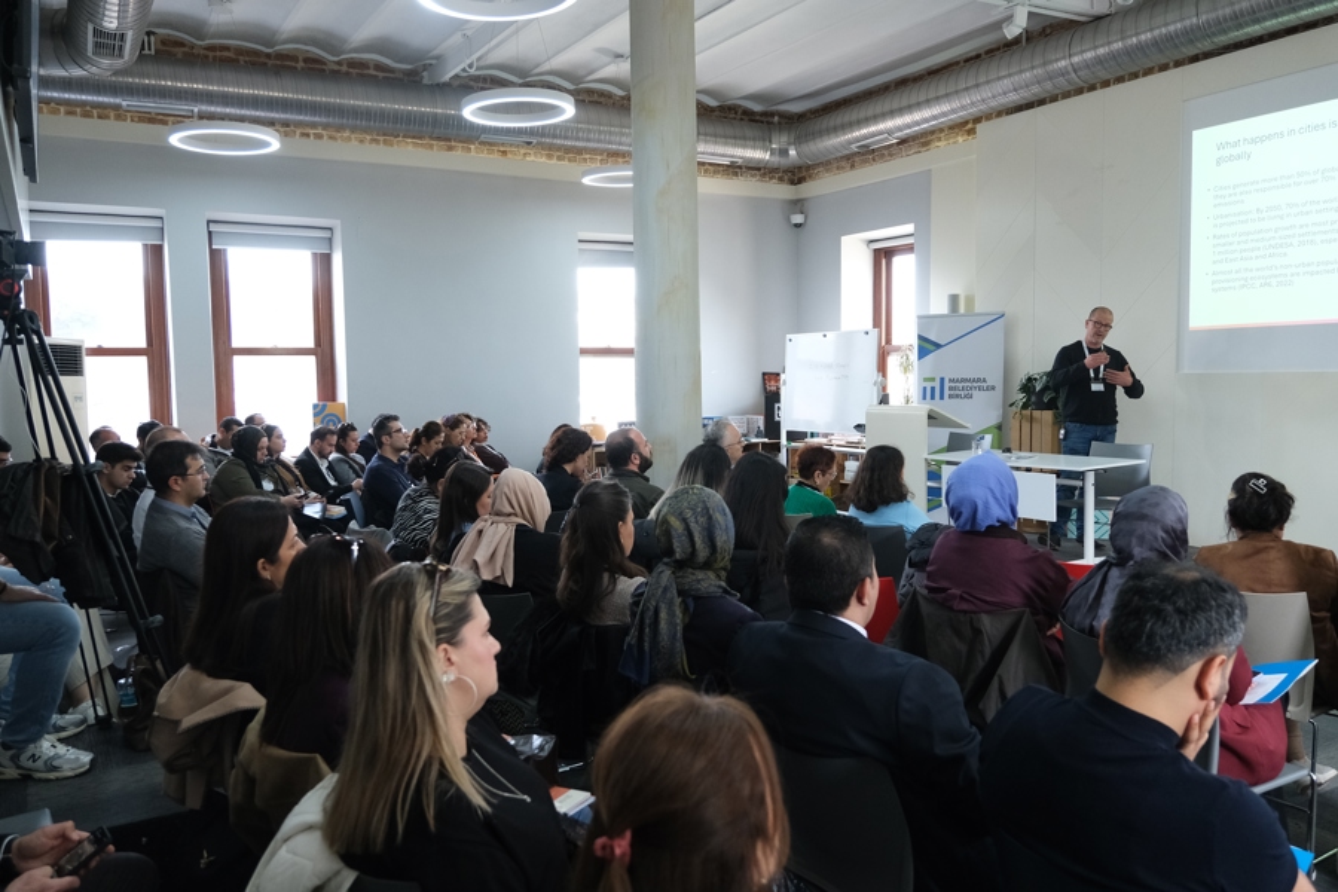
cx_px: 669
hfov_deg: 65.5
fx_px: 1041
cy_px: 446
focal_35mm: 28
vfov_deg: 46.4
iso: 2000
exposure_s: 1/100
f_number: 4
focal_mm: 18.4
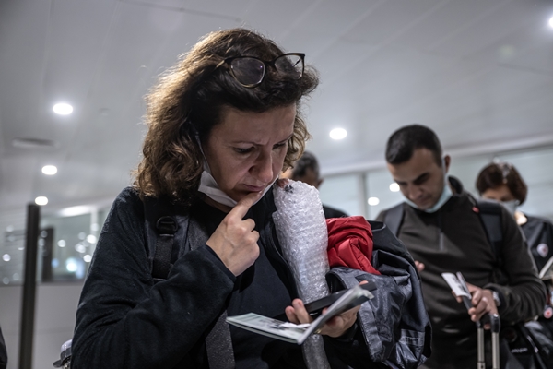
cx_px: 276
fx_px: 553
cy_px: 184
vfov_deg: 36.9
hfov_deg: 53.1
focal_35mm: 36
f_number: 2.8
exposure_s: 1/60
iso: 1250
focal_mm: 36
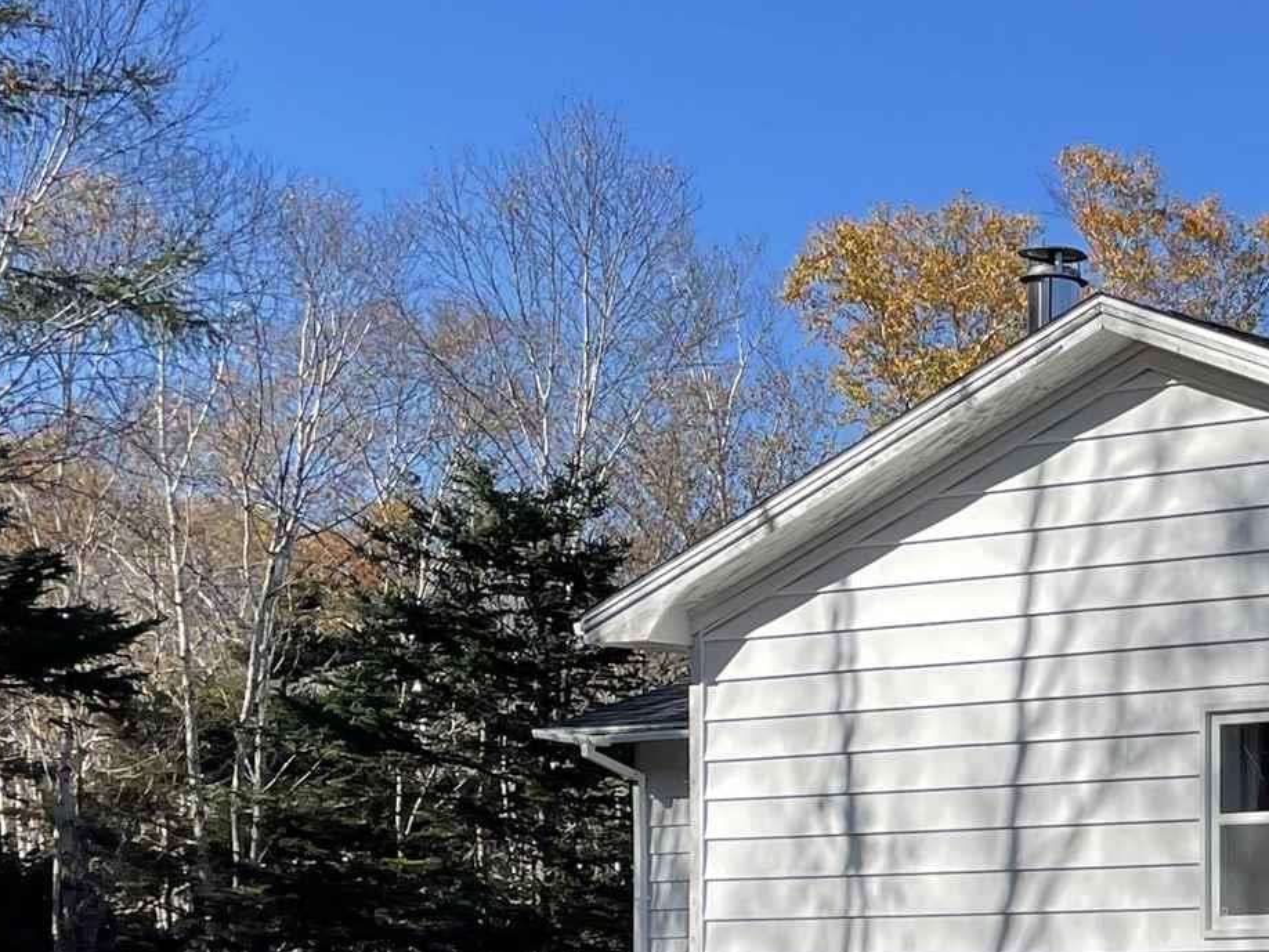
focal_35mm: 87
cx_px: 1912
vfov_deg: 16.7
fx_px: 3190
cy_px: 873
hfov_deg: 19.5
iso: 32
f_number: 1.6
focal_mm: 4.2
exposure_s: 1/2747
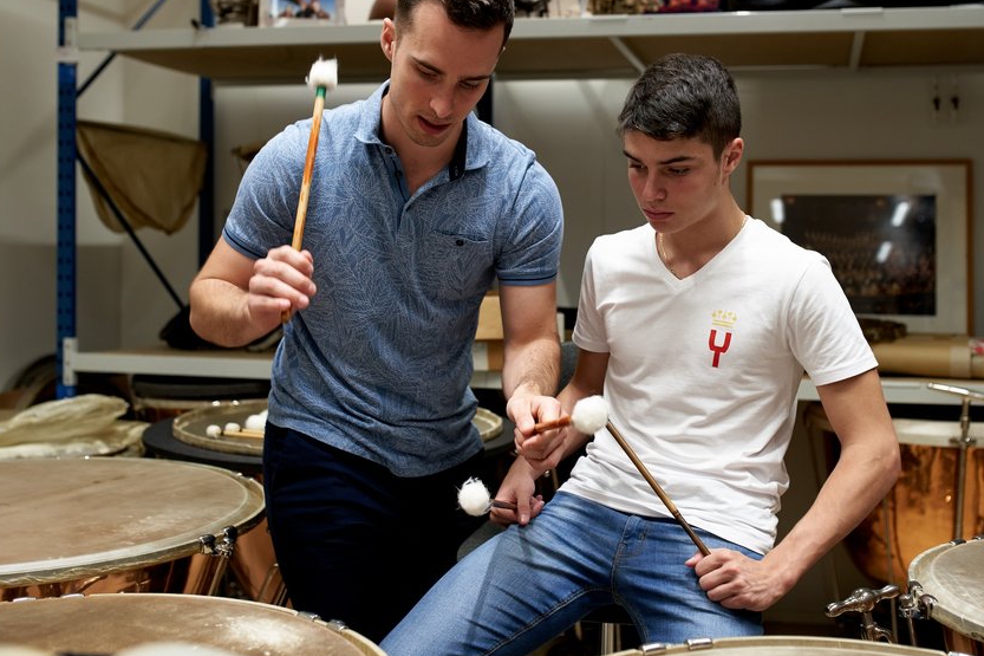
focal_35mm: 43
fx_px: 1175
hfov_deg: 45.4
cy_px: 259
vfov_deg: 31.1
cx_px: 533
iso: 640
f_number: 2.5
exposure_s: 1/160
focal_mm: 35
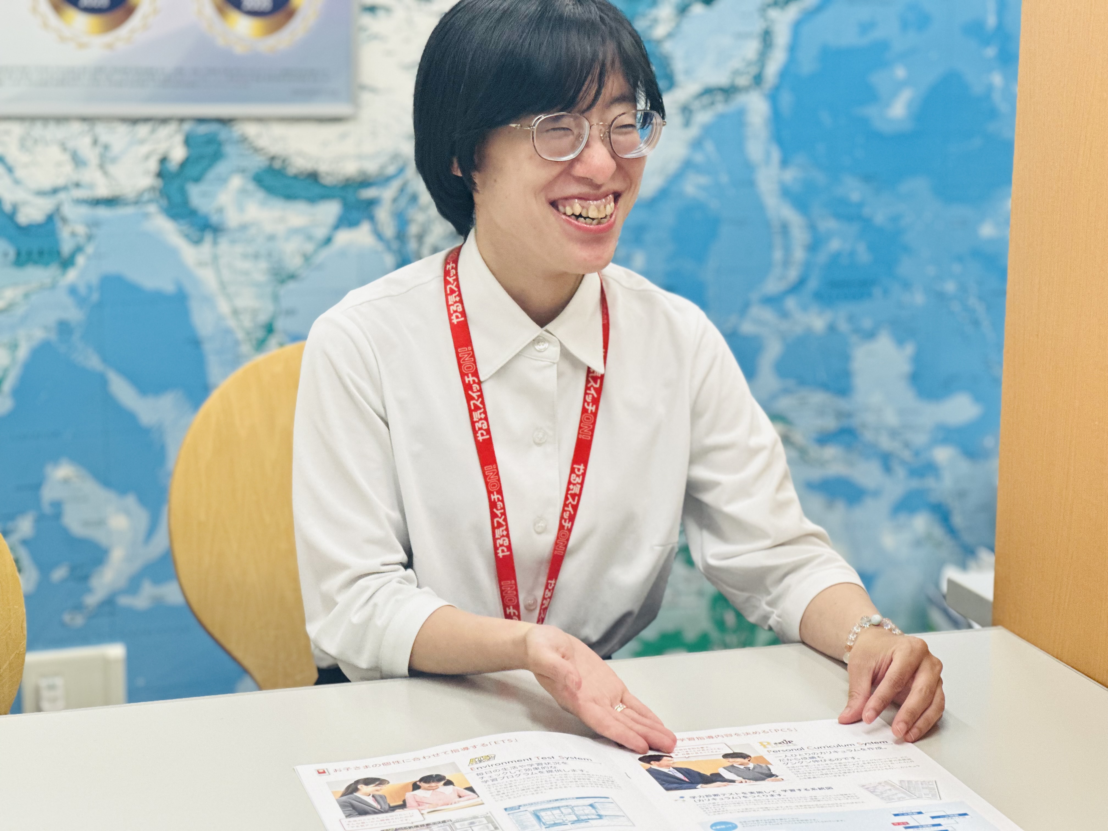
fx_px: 2465
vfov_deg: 19.1
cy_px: 416
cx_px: 554
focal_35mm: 77
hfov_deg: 25.3
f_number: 2.8
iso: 250
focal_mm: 9
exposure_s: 1/100
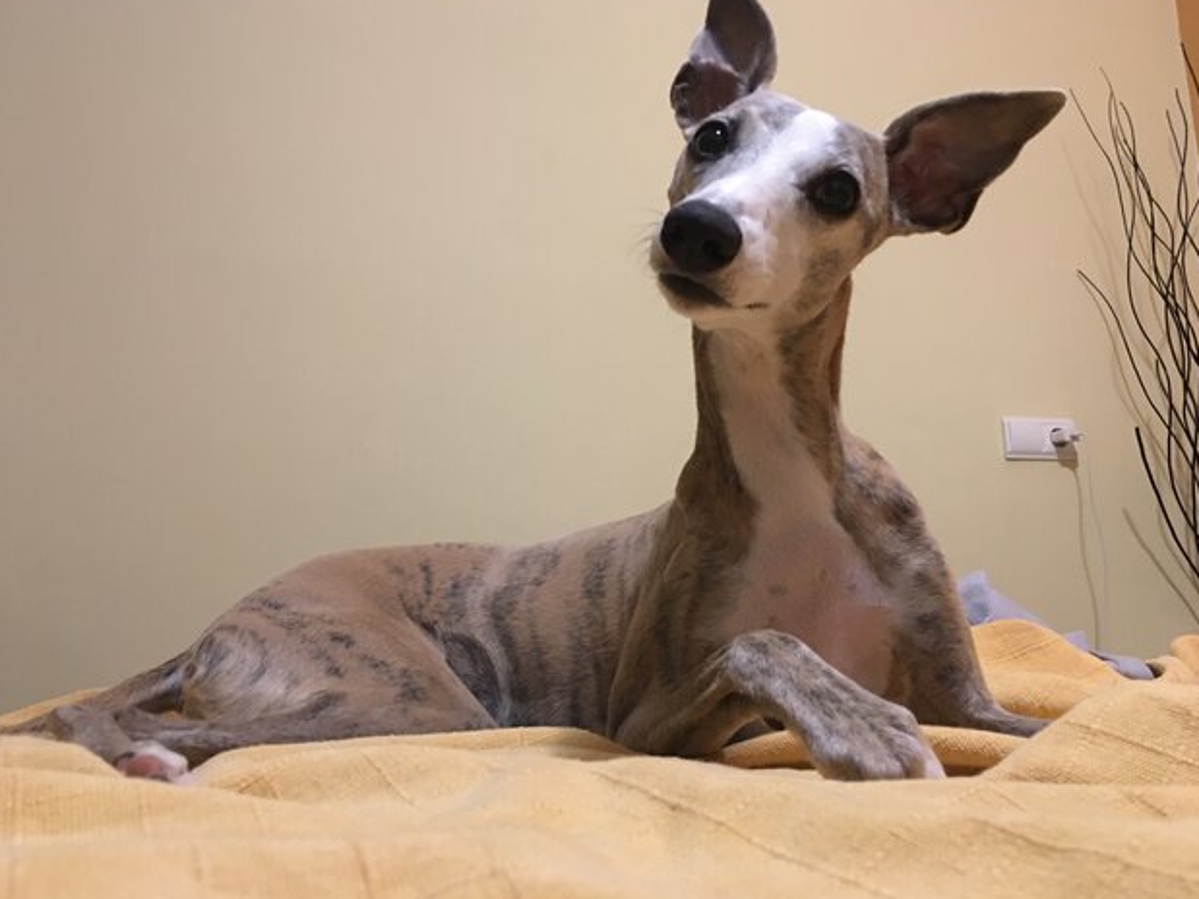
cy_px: 442
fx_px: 1039
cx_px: 593
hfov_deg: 60.0
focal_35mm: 30
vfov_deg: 46.8
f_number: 2.2
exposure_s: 1/4
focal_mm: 4.15
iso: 100
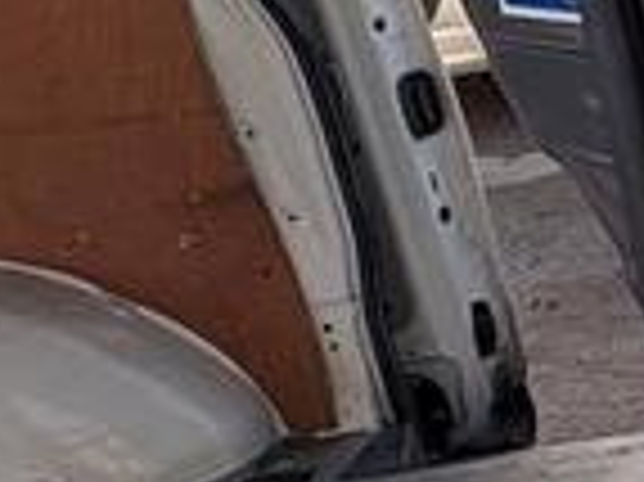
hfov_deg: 13.9
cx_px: 1621
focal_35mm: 88
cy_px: 63
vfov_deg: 16.6
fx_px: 1636
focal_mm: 2.22
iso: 40
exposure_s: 1/249
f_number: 2.2
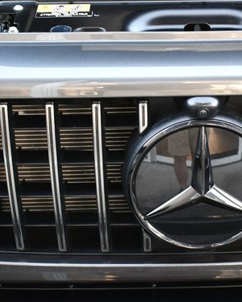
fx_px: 689
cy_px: 143
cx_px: 184
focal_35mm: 77
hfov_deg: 19.8
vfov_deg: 24.7
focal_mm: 24
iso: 800
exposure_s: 1/125
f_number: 3.8
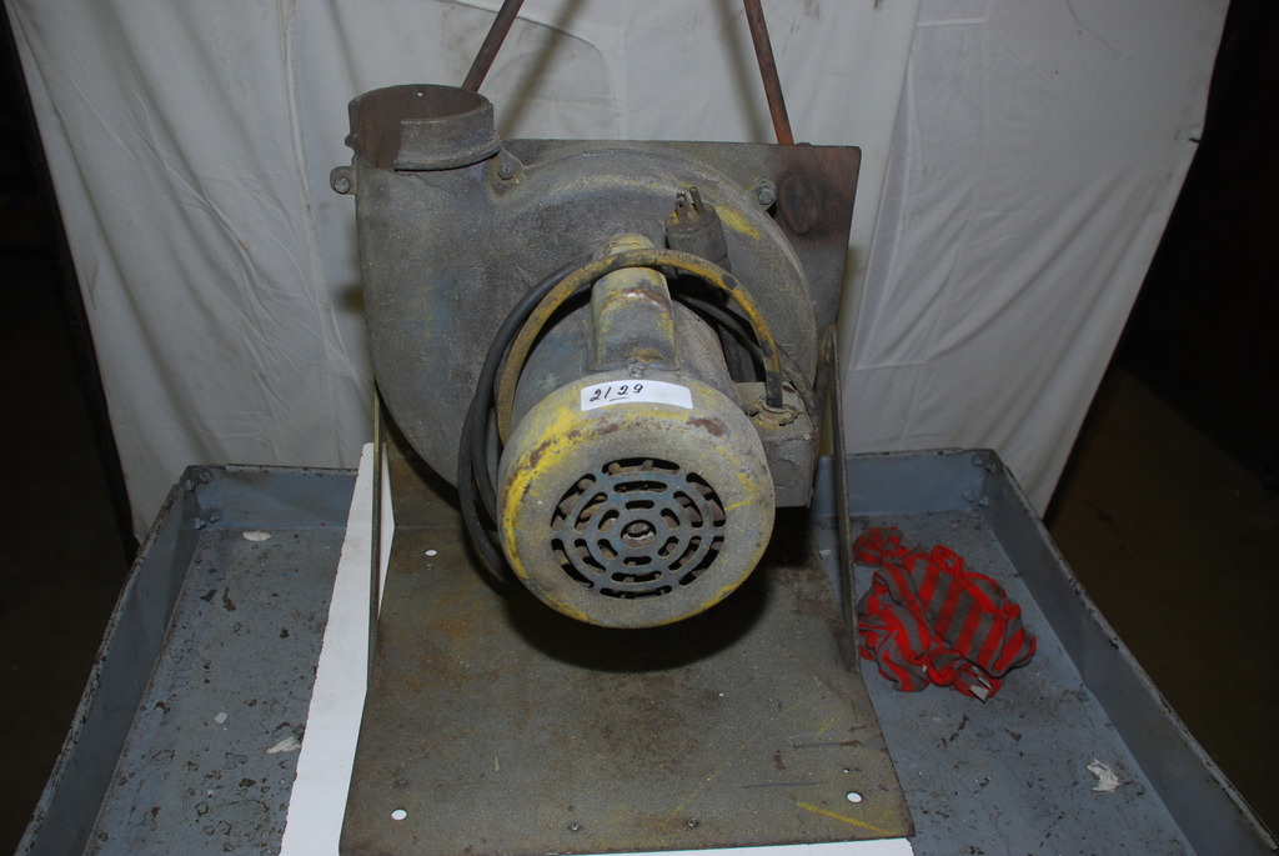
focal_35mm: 30
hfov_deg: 61.9
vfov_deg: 43.7
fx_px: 1067
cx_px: 640
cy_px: 428
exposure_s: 1/60
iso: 200
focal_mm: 20
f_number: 5
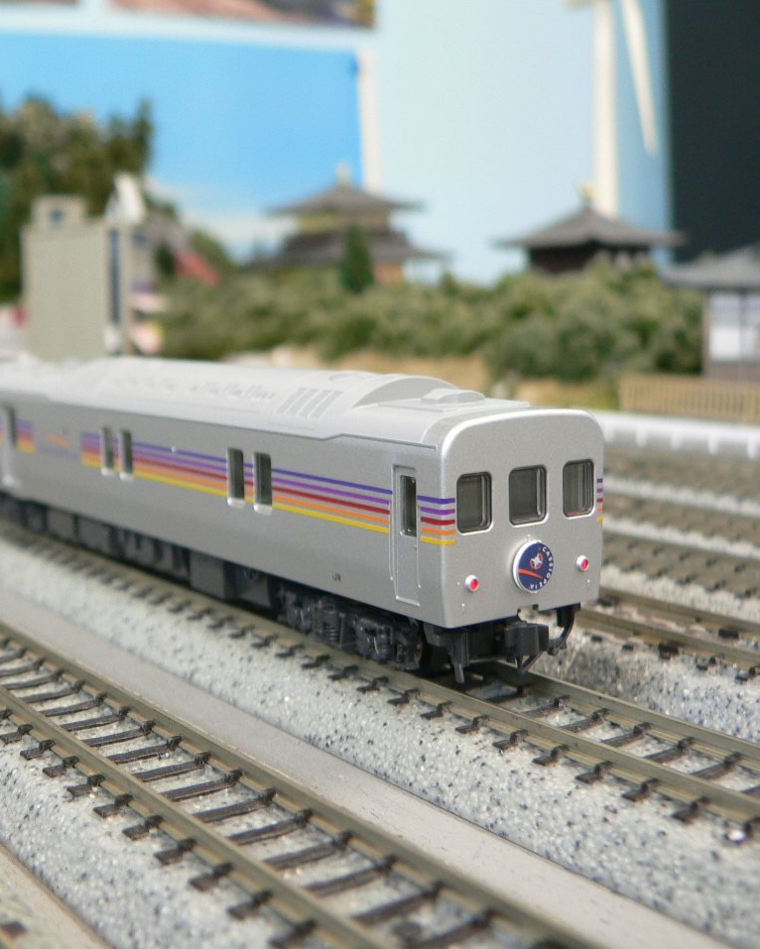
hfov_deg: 31.4
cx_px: 168
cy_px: 475
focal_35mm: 47
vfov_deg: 39.5
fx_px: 1321
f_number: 2.8
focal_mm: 6
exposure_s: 1/4
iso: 100
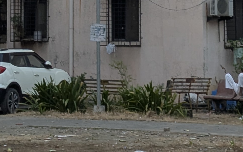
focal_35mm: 212
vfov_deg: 5.9
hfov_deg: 9.9
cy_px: -214
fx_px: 1404
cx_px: 128
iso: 45
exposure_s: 1/146
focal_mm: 6.81
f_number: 1.85
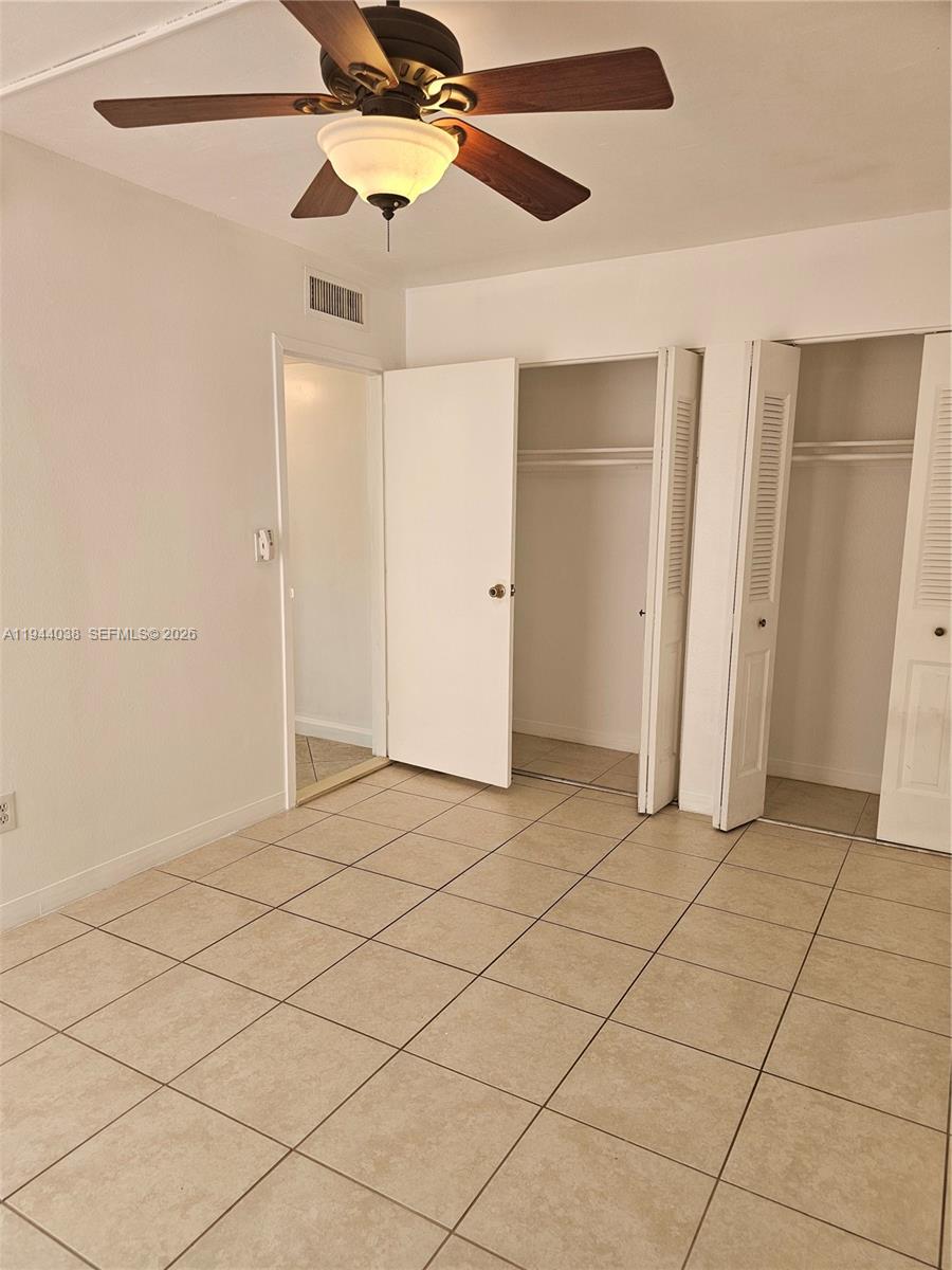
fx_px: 843
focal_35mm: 23
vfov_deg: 73.9
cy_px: 635
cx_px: 476
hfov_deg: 58.9
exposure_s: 1/120
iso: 80
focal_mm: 6.3
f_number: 1.7
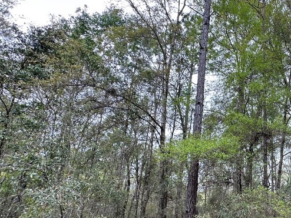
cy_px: 145
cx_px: 272
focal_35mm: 29
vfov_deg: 47.5
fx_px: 244
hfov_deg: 52.6
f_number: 2.2
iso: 40
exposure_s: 1/173
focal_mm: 2.22
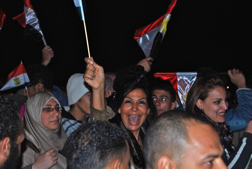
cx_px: 126
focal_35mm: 82
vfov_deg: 16.6
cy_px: 84
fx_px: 578
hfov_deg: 24.6
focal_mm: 55
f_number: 5.6
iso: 200
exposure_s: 1/60
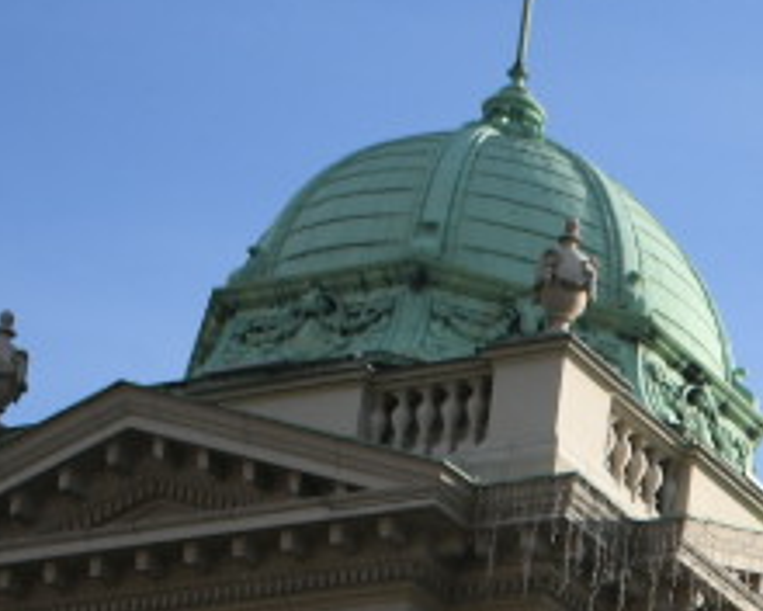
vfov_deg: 8.6
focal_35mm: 166
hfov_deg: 10.2
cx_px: 1779
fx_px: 3749
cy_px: 1406
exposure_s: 1/4000
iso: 200
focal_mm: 24
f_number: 2.8
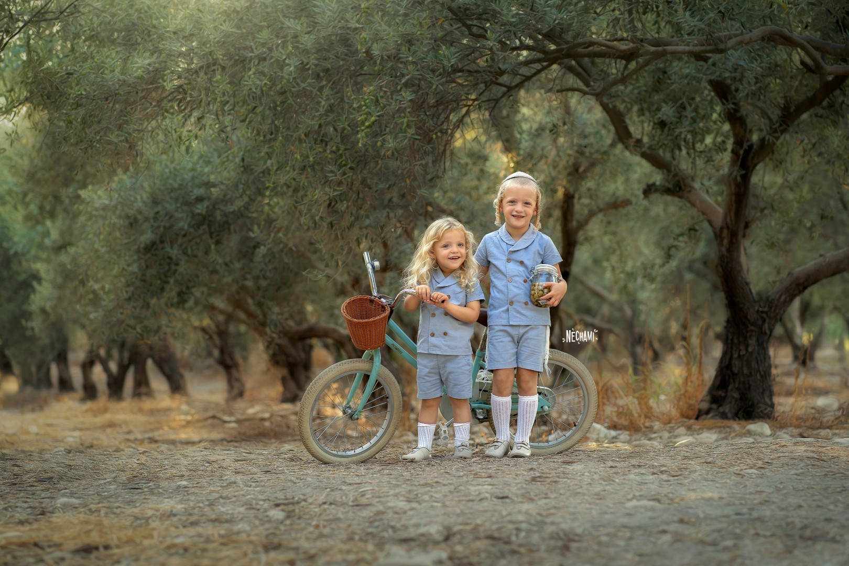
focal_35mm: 85
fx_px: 2004
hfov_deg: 23.9
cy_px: 283
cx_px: 424
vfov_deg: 16.1
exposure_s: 1/160
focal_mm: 85
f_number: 2.8
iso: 250
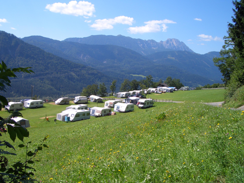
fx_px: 247
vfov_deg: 40.7
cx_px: 122
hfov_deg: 52.6
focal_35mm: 35
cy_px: 92
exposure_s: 1/400
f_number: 4.3
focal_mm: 5.8
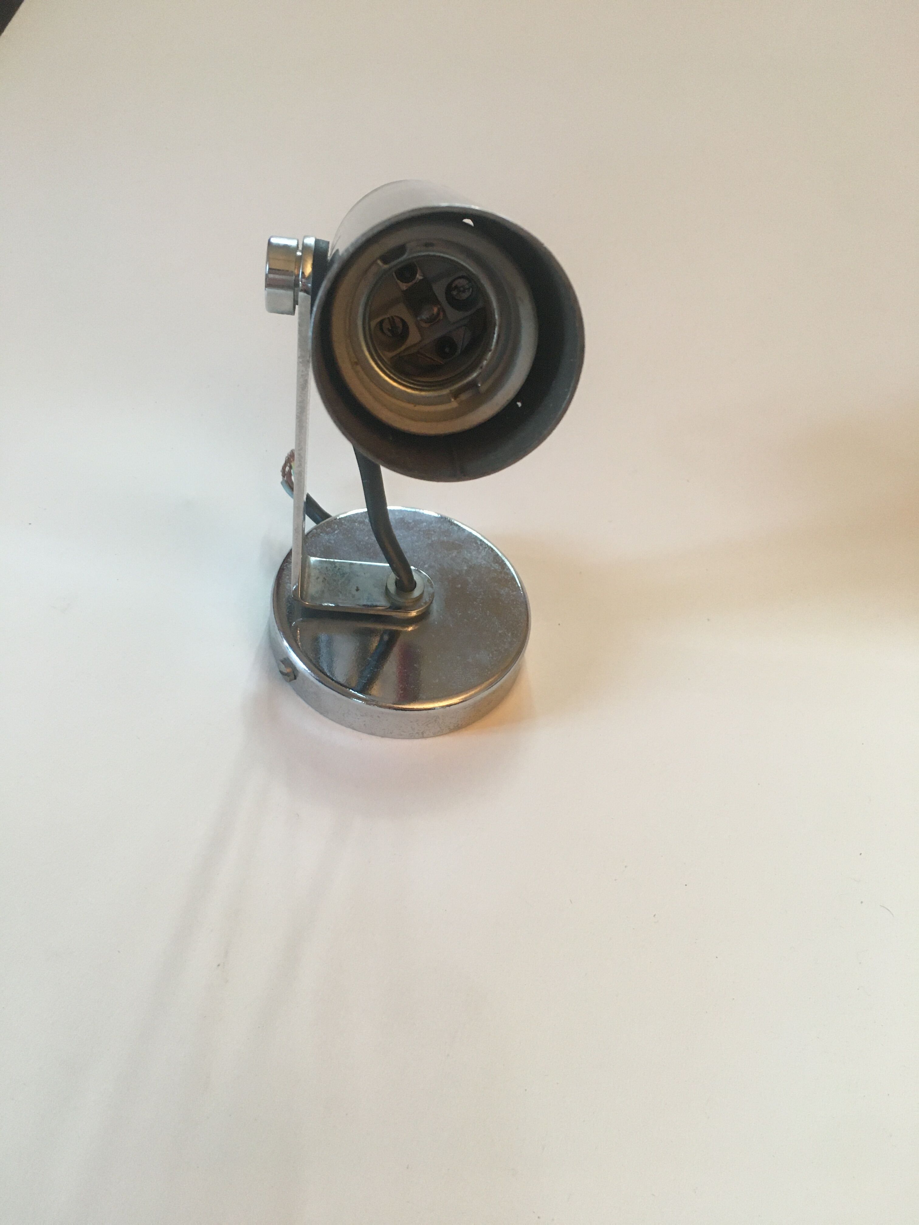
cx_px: 460
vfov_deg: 61.7
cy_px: 612
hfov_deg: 48.2
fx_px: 1027
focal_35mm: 29
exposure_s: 1/33
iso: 160
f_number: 2.2
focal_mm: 4.15
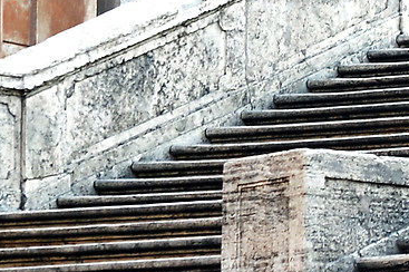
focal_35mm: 458
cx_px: 1155
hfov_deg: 4.4
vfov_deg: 3.0
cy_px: 81
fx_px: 5199
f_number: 4
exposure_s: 1/160
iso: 400
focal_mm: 70
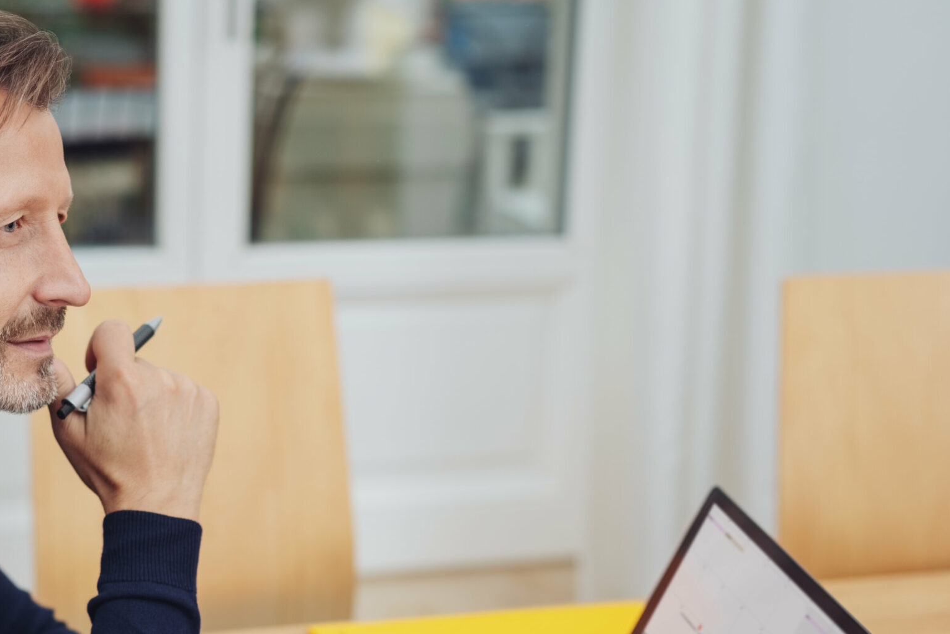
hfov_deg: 22.0
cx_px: 316
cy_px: 489
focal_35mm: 92
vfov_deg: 14.8
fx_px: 2428
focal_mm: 55
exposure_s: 1/125
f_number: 2.5
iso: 125
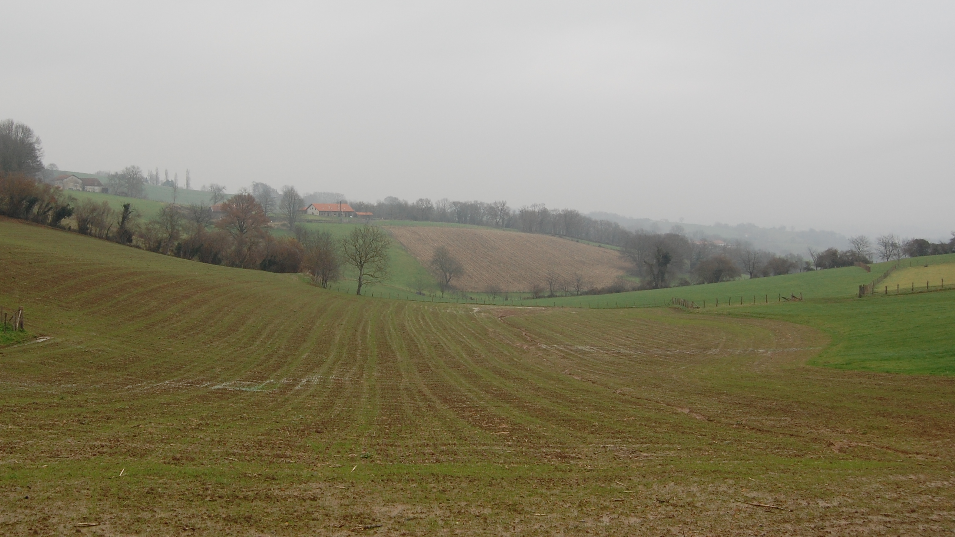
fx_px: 962
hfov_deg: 52.5
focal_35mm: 38
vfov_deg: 31.1
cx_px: 397
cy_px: 233
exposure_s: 1/60
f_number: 5
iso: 400
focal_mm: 20
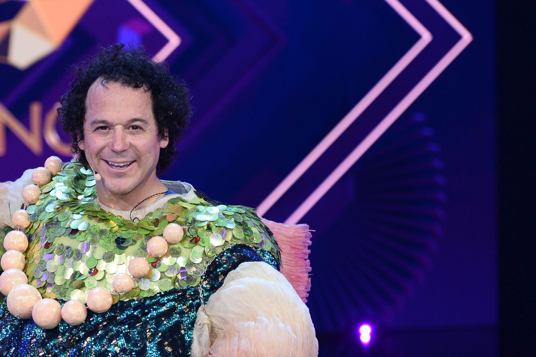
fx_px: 1771
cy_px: 268
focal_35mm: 119
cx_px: 87
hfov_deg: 17.0
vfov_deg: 11.5
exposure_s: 1/250
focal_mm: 70
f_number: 2.8
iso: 2000
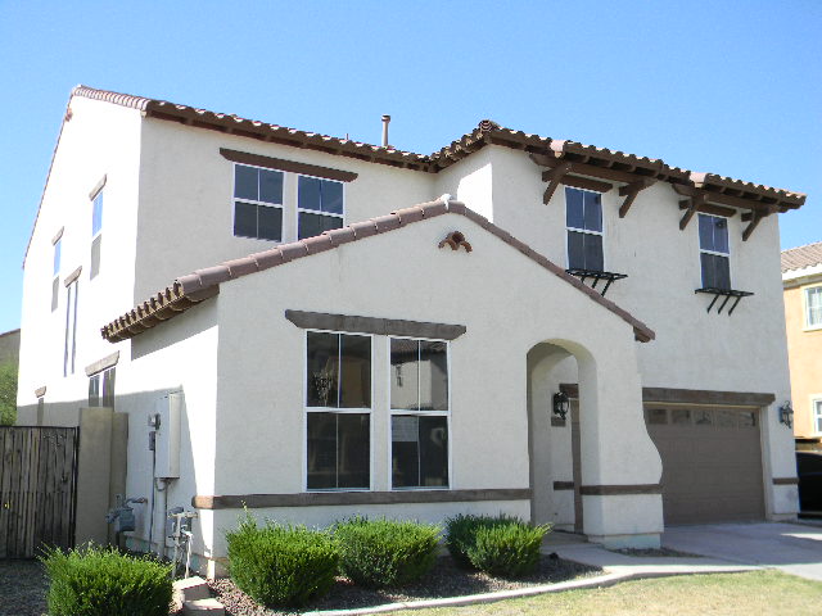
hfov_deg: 51.4
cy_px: 308
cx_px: 411
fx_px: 855
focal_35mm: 36
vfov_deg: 39.7
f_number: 3.7
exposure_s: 1/578
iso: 112
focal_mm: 6.4
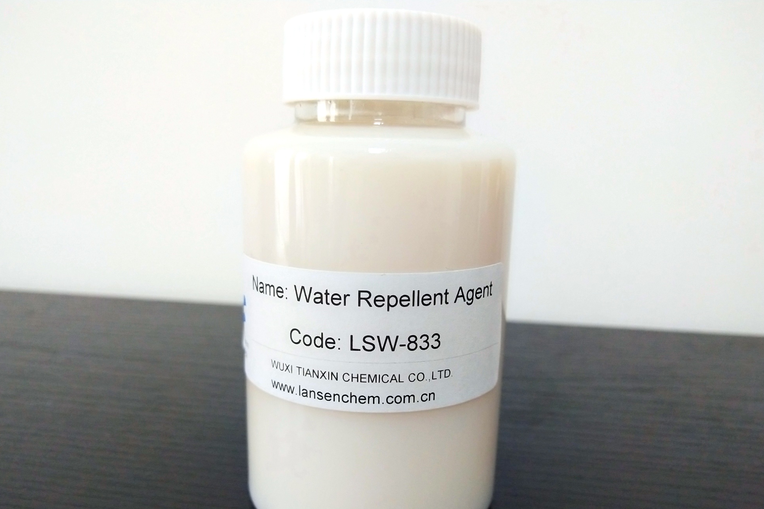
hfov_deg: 58.7
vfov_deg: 41.0
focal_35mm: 32
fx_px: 679
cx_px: 376
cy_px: 293
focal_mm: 3.95
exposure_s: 1/50
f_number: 1.8
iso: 193
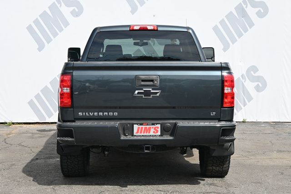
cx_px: 146
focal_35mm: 72
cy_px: 97
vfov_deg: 18.9
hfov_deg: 28.1
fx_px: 582
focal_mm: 48
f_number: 6
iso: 200
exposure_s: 1/250
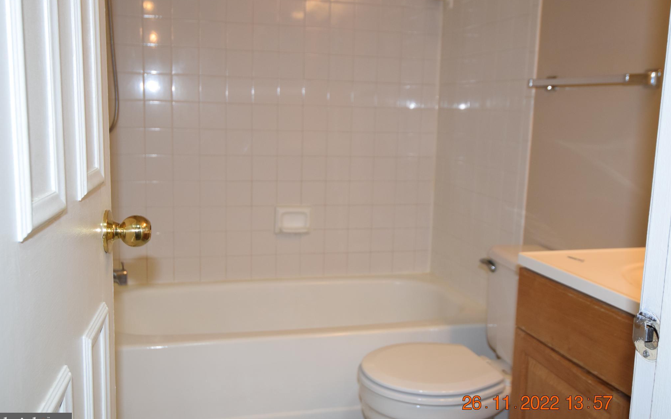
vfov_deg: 37.3
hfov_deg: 56.7
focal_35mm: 34
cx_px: 337
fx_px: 622
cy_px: 211
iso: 800
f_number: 5
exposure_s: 1/100
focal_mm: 22
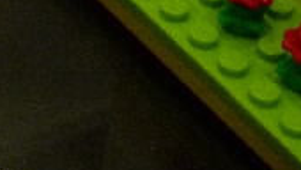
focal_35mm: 209
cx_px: -133
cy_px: 267
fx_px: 1670
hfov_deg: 10.0
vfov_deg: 5.8
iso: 400
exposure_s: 1/60
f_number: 3.2
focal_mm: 9.2
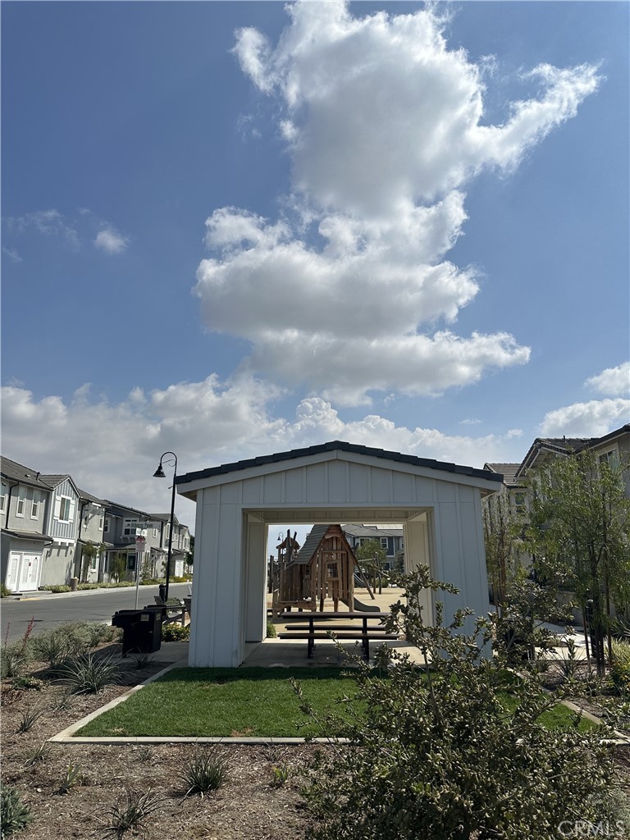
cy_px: 420
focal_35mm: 24
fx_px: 582
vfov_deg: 71.6
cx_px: 315
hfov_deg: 56.8
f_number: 1.78
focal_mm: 6.86
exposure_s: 1/13699
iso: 80
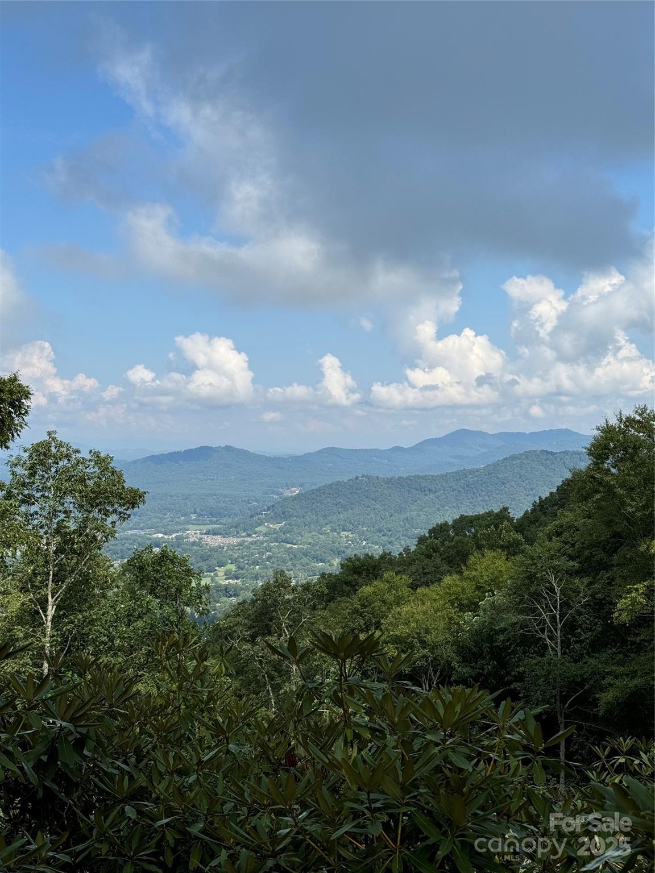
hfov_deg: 30.3
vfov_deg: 39.7
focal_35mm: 48
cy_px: 436
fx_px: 1211
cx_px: 328
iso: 64
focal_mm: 6.76
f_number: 1.78
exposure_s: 1/4049
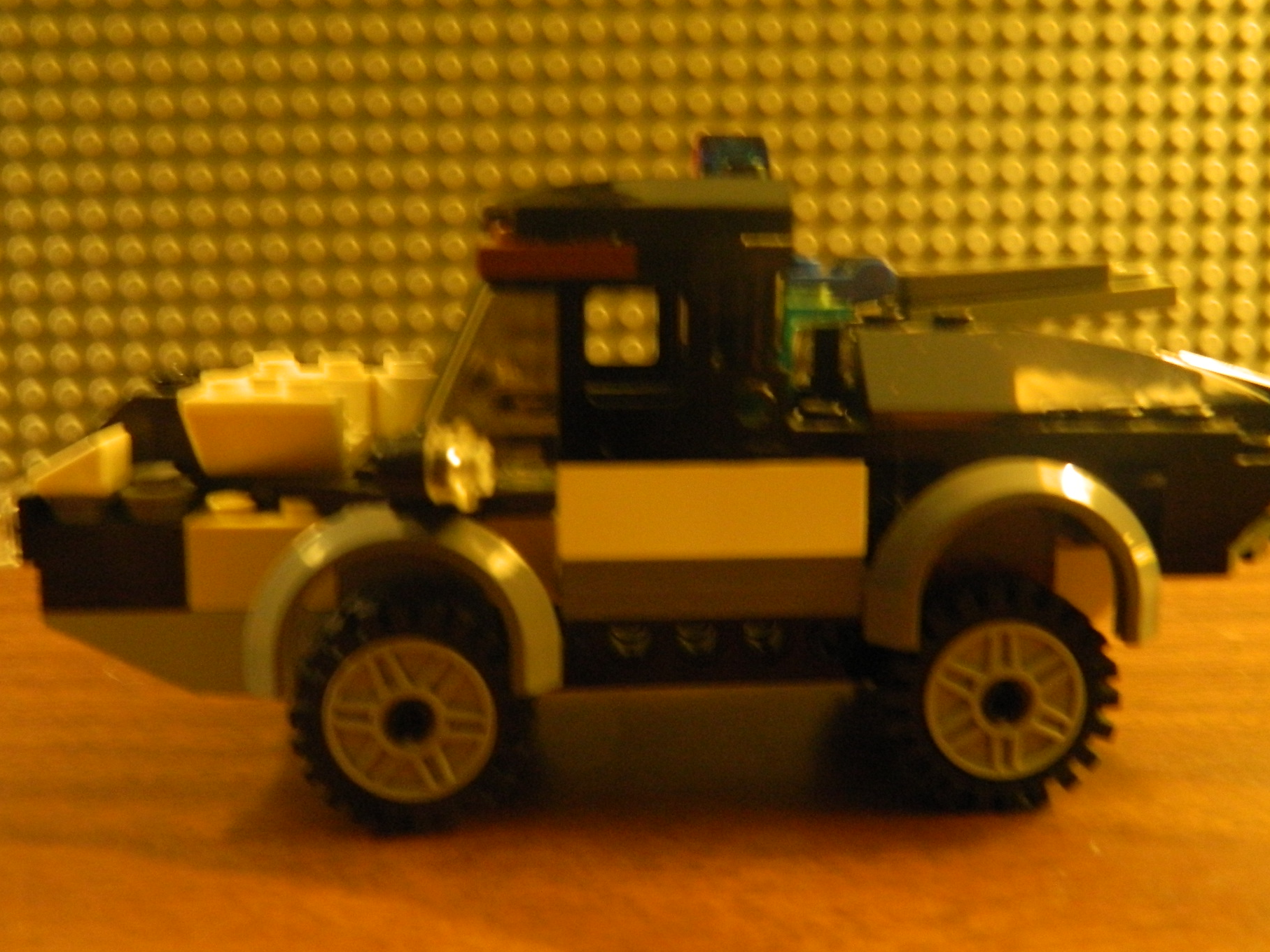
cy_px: 454
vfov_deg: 40.7
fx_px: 1284
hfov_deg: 52.6
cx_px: 671
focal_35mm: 35
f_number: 3.2
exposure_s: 1/10
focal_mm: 5.6
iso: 400
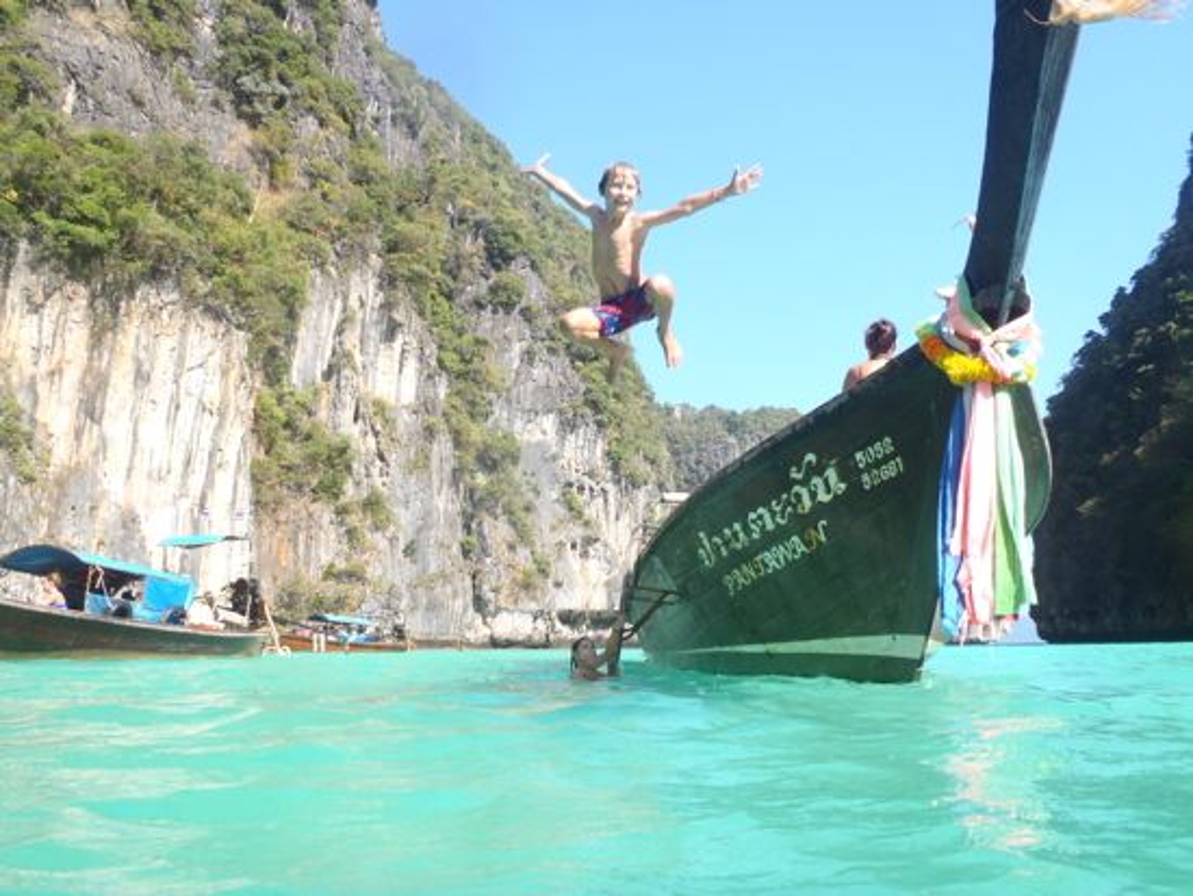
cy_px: 448
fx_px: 965
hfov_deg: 63.4
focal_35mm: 28
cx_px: 596
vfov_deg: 49.8
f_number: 3.9
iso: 80
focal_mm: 5
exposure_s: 1/200
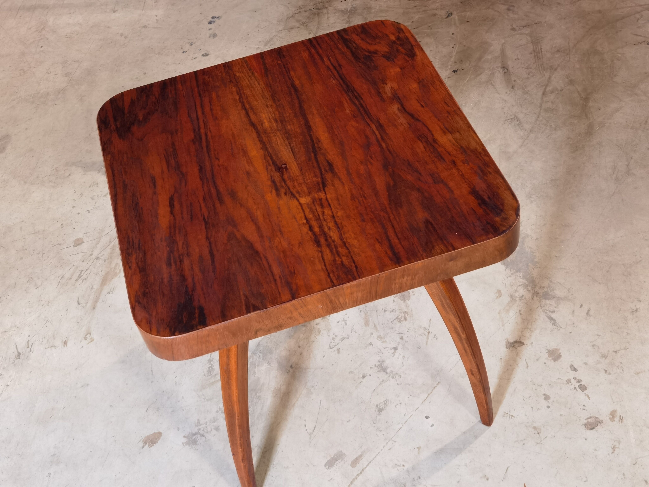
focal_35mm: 48
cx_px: 324
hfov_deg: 39.7
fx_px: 900
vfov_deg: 30.3
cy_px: 244
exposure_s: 1/50
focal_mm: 6.71
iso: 200
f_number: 1.9
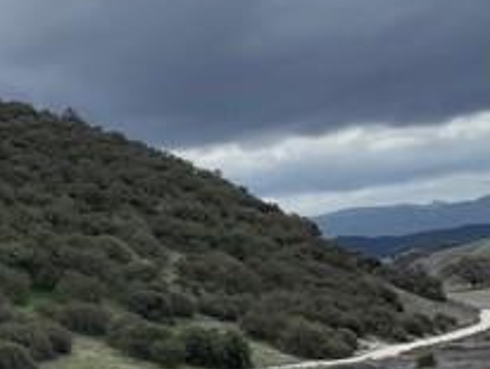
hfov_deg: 20.5
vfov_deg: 16.4
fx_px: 1275
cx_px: -81
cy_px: 160
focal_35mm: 90
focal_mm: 3
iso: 16
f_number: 1.8
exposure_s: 1/1168
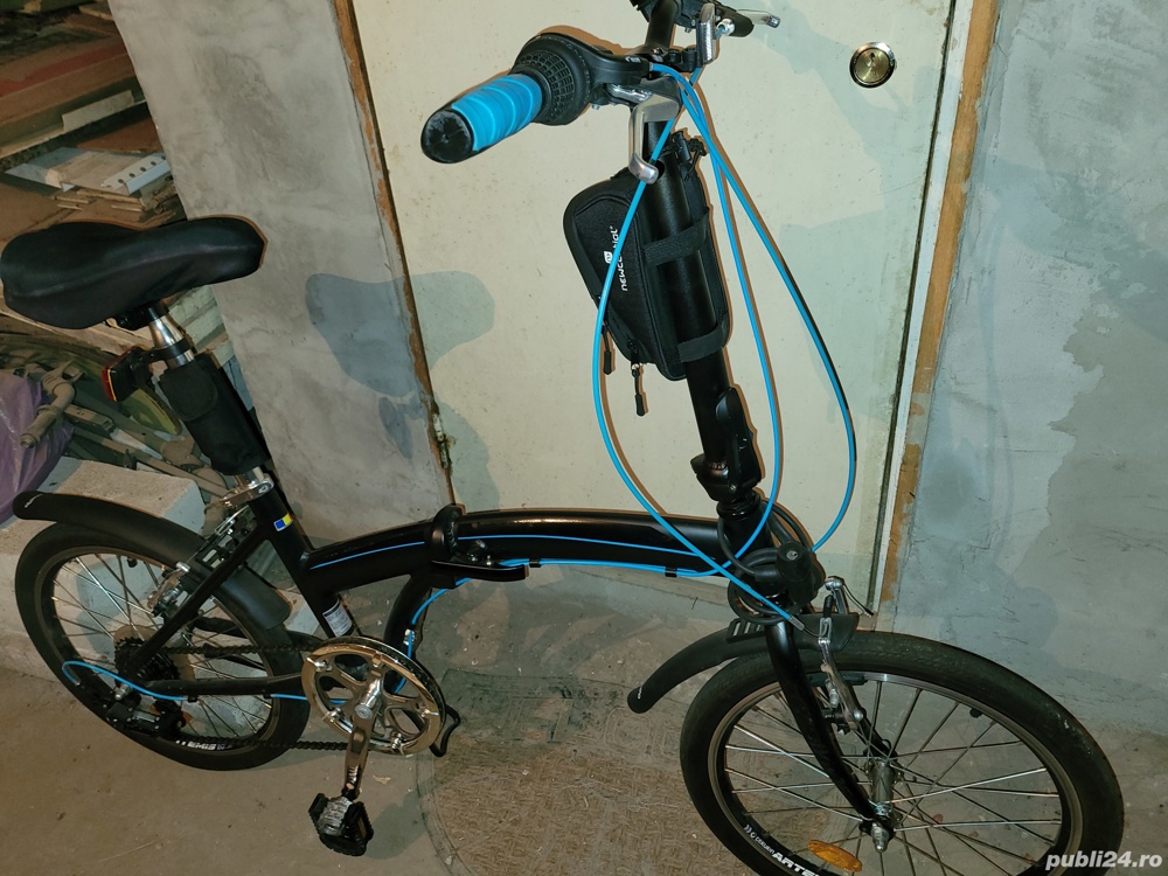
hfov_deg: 67.3
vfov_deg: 53.1
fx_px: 877
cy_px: 438
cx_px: 584
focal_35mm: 26
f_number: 1.8
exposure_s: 1/16
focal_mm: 5.4
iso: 125
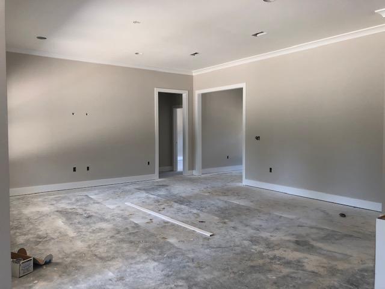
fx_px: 311
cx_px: 192
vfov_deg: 49.7
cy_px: 144
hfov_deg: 63.4
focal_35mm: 28
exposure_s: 1/120
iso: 64
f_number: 1.8
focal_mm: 4
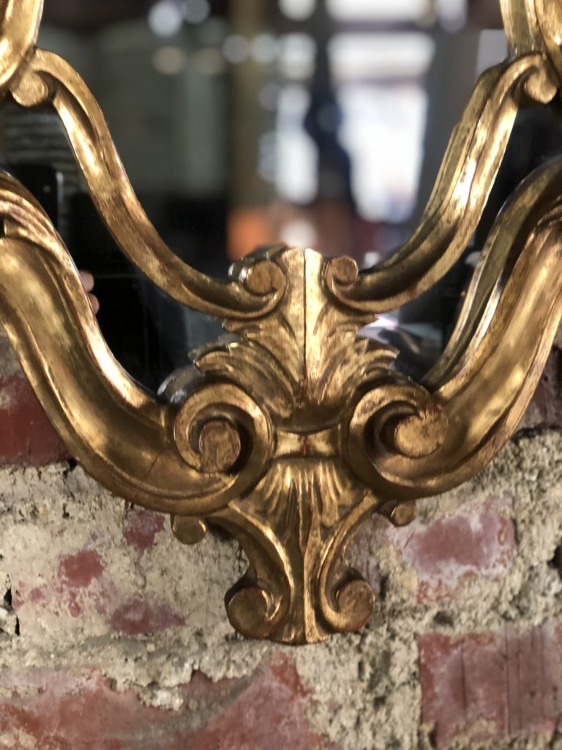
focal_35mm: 52
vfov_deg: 36.8
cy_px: 375
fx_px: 1126
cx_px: 281
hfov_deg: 28.0
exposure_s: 1/25
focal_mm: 6
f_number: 2.4
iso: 160
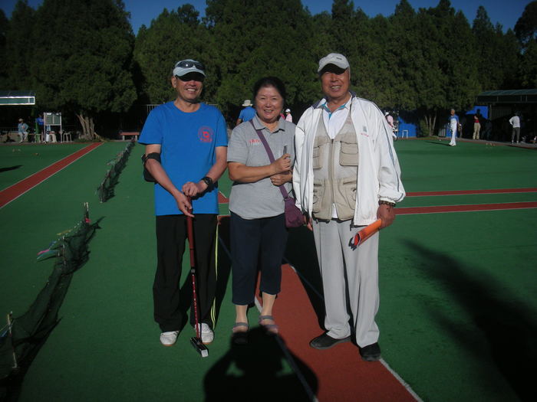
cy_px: 201
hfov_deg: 52.6
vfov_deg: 40.7
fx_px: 543
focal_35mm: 35
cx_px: 268
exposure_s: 1/311
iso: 50
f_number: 7.9
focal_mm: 5.8
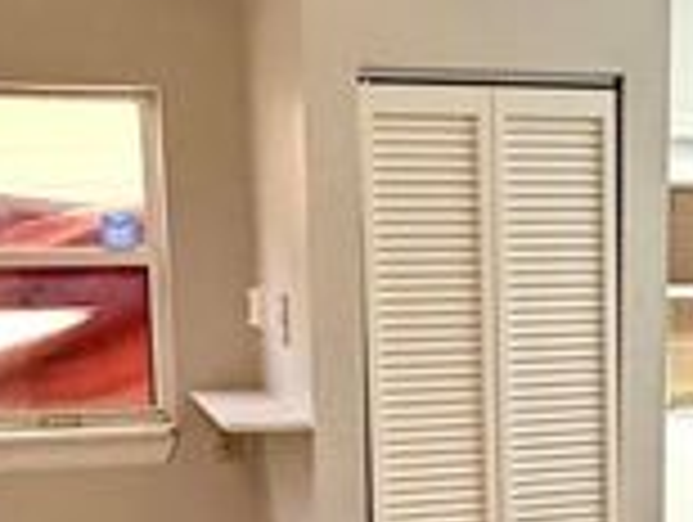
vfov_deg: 22.5
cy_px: 464
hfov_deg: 29.9
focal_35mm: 64
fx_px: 1283
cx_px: 484
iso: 250
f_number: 2.2
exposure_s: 1/120
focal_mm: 2.22
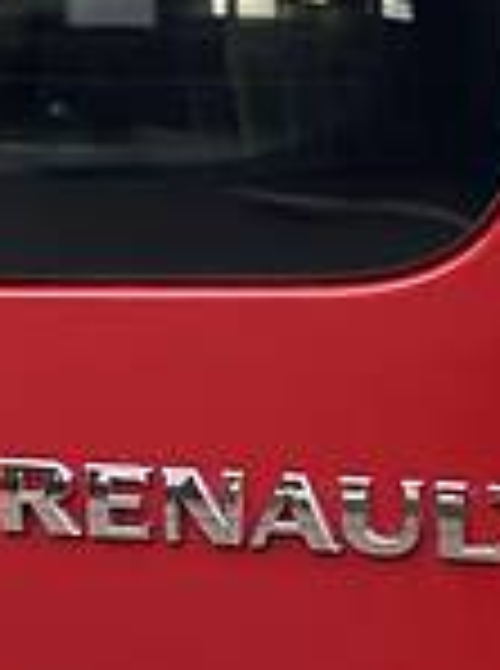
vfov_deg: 9.4
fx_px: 4062
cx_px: 748
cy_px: -4
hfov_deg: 6.9
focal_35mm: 210
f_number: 2
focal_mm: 6
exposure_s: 1/122
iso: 160
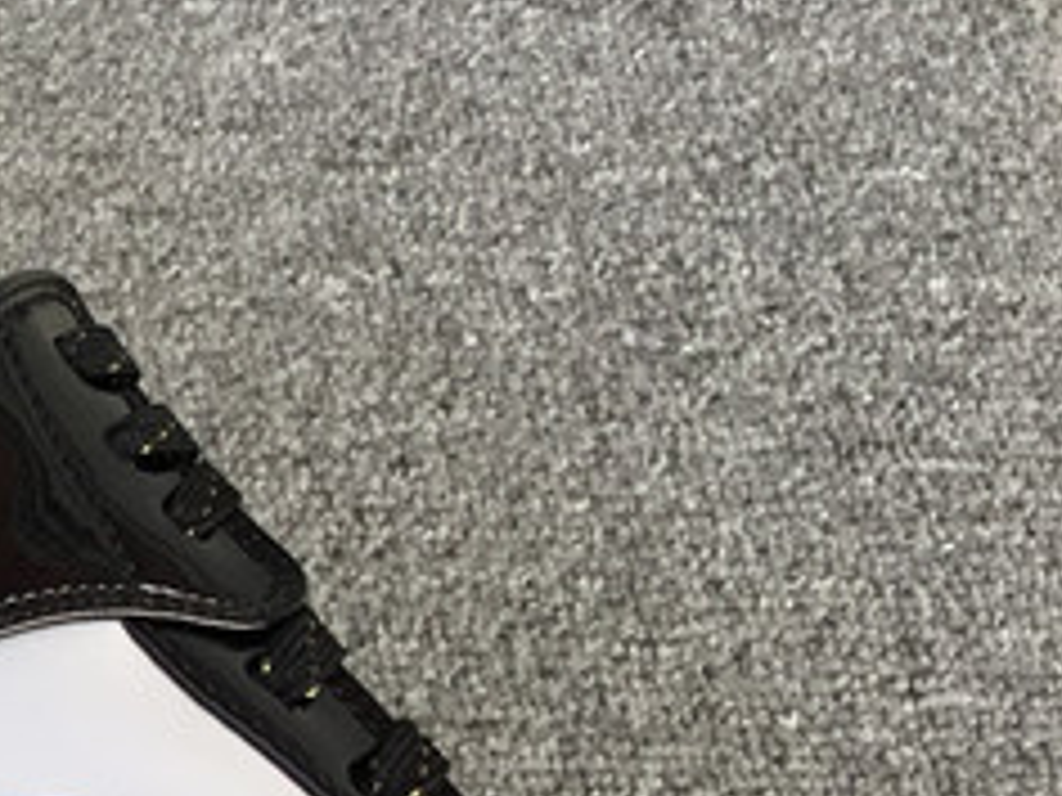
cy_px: 888
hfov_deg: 14.9
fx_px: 3620
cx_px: -729
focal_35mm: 118
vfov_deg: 12.3
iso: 25
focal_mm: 3.3
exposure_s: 1/354
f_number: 2.4
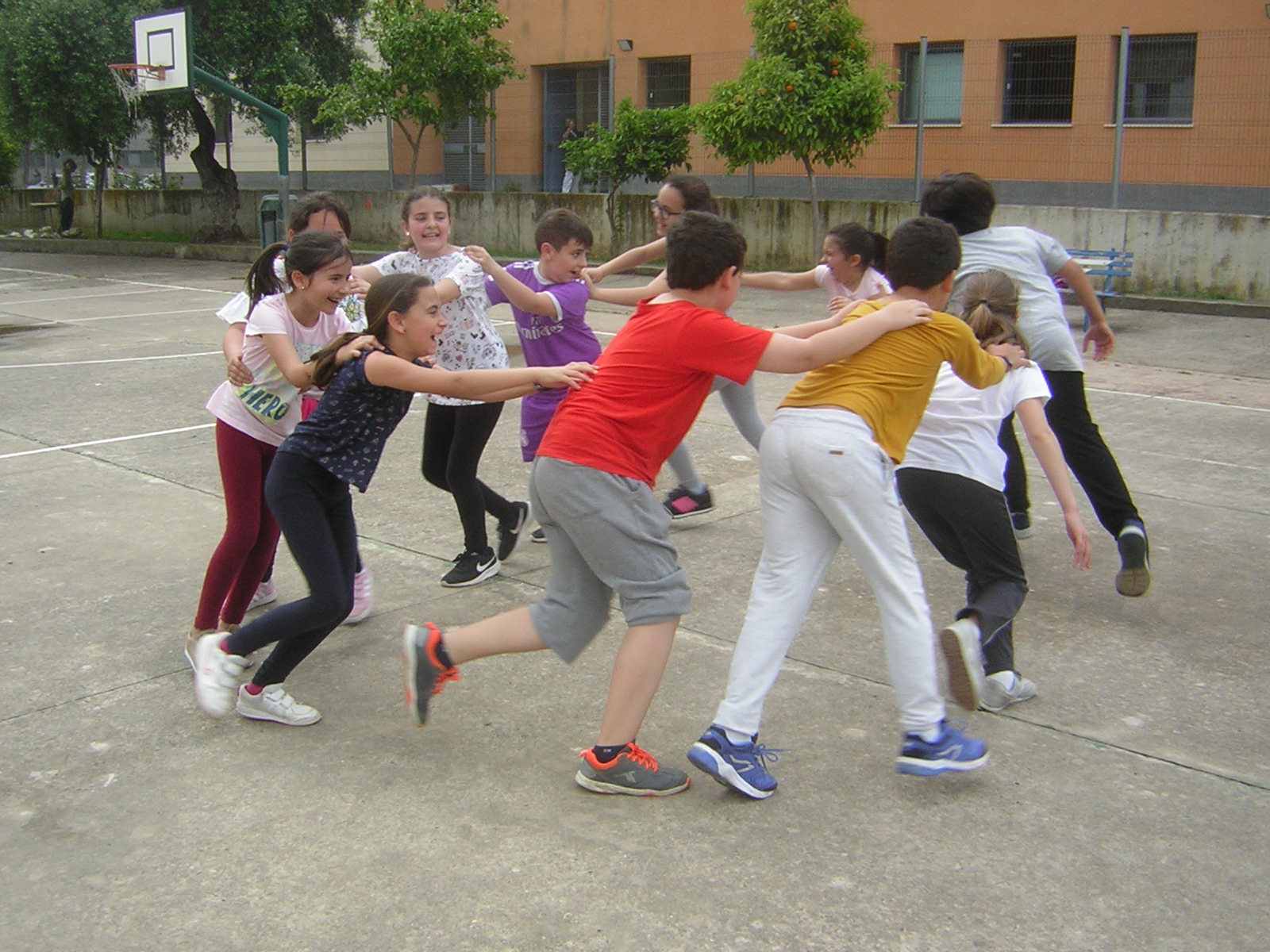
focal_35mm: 36
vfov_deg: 39.7
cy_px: 476
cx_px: 635
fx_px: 1321
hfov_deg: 51.4
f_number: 5.2
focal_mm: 4.7
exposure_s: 1/187
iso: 50
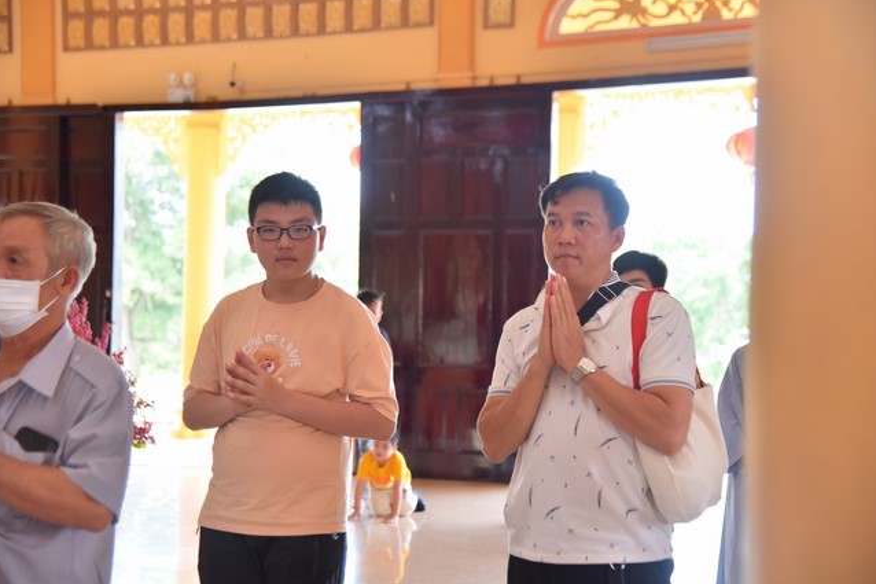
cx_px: 441
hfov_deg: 35.6
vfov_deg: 24.2
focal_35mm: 56
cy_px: 291
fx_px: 1362
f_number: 4.5
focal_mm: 55
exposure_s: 1/125
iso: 500
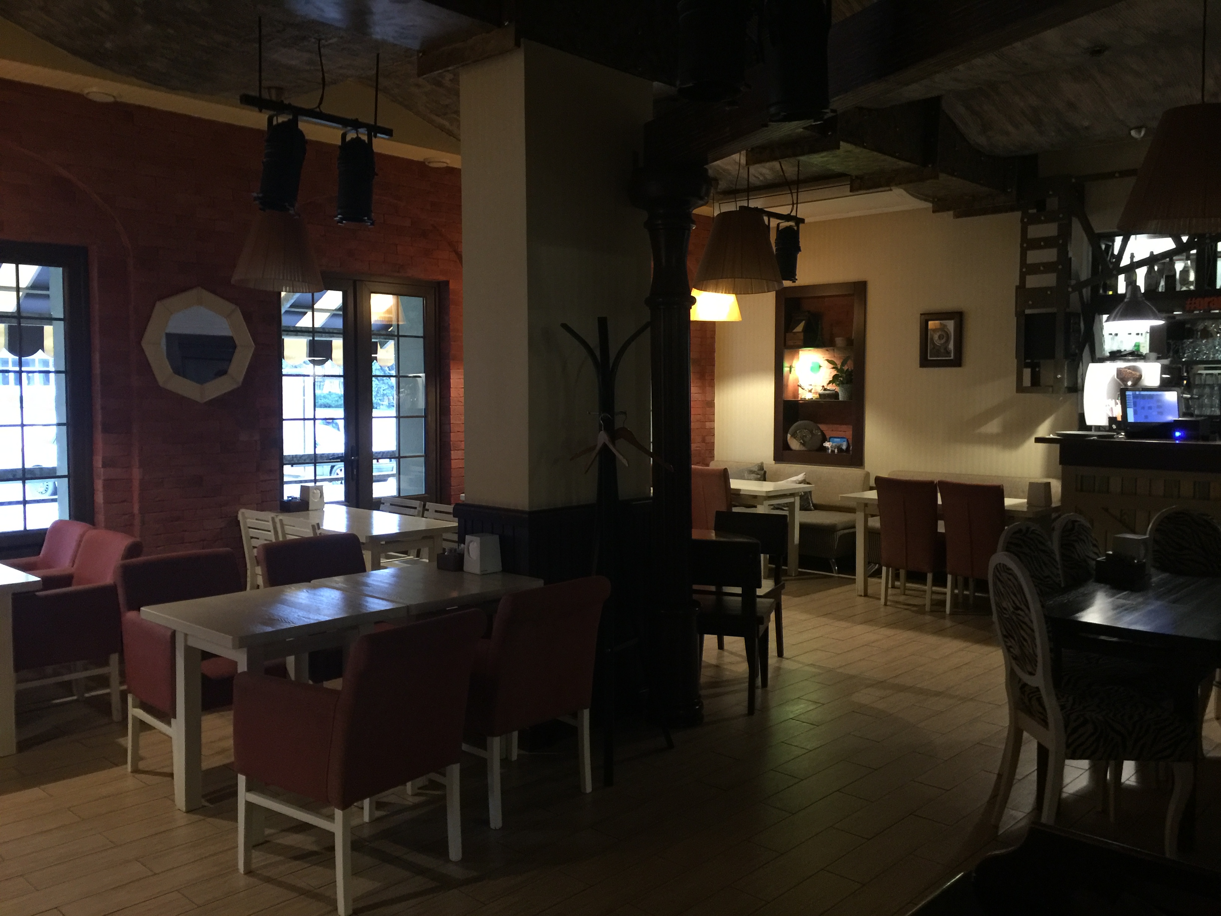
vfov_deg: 48.2
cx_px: 610
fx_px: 1023
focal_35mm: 29
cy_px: 458
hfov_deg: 61.7
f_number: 2.2
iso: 125
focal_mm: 4.15
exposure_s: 1/8
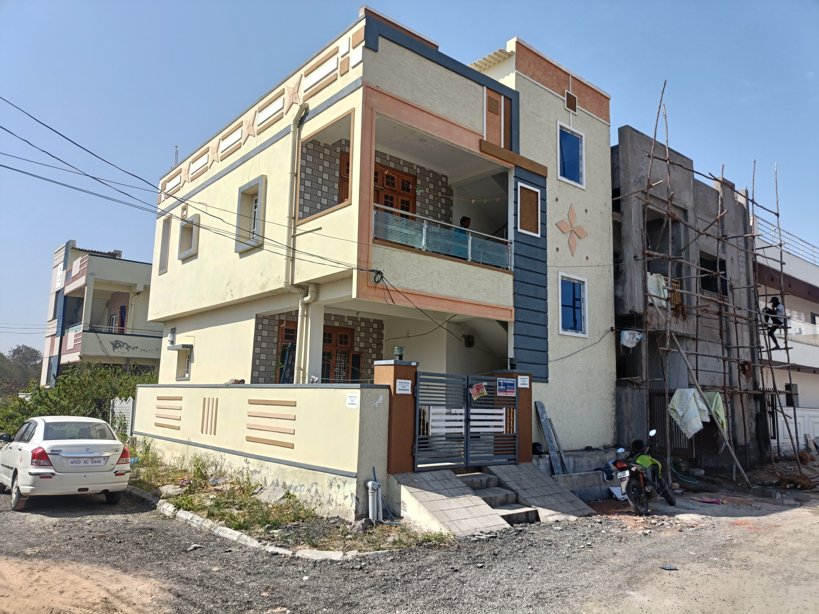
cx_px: 410
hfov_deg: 69.4
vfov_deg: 54.9
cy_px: 307
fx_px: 591
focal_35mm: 25
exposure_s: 1/844
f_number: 1.7
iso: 100
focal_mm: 4.7
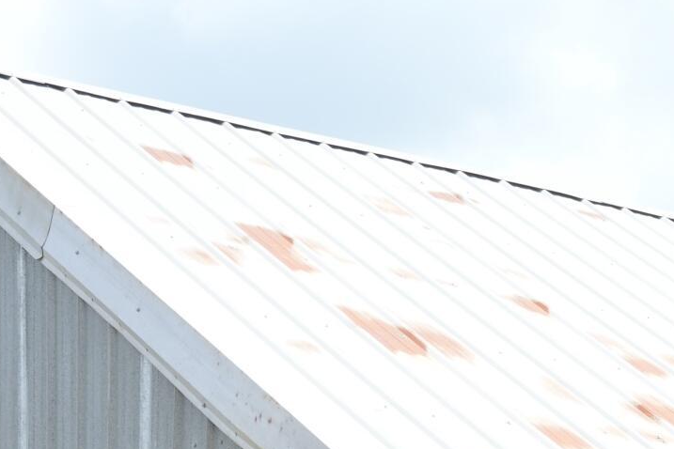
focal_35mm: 138
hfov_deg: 14.1
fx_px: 2583
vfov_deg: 9.4
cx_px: 952
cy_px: 844
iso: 320
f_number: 8
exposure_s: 1/320
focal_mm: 33
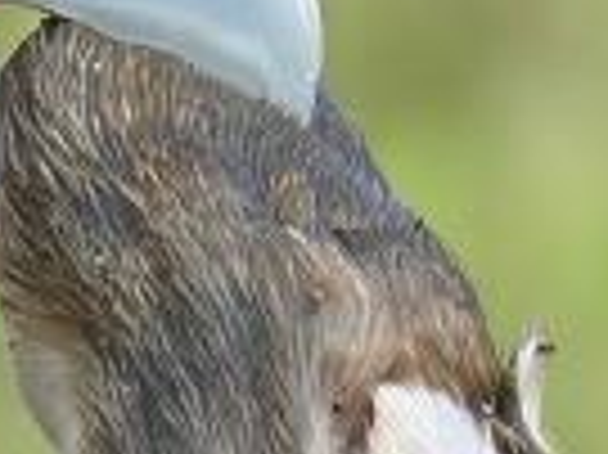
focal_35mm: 3429
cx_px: -284
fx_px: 60174
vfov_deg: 0.4
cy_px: 148
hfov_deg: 0.6
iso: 1600
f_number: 4
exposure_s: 1/2000
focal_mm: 600
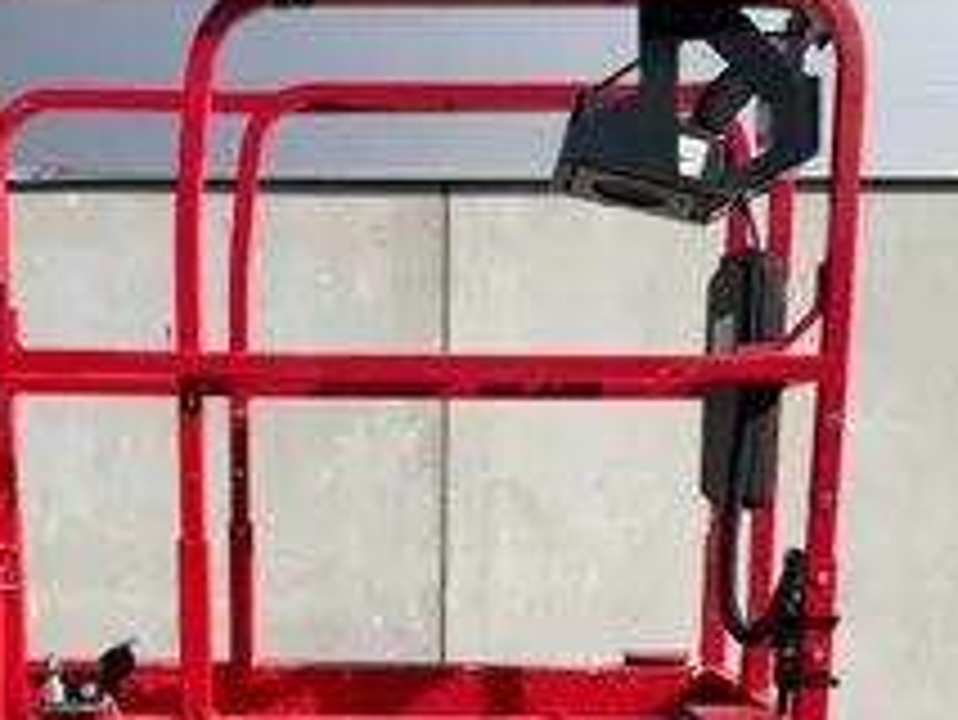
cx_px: 387
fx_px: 1495
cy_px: 706
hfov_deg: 35.4
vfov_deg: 25.8
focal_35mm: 54
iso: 80
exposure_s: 1/4673
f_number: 1.78
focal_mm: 6.76
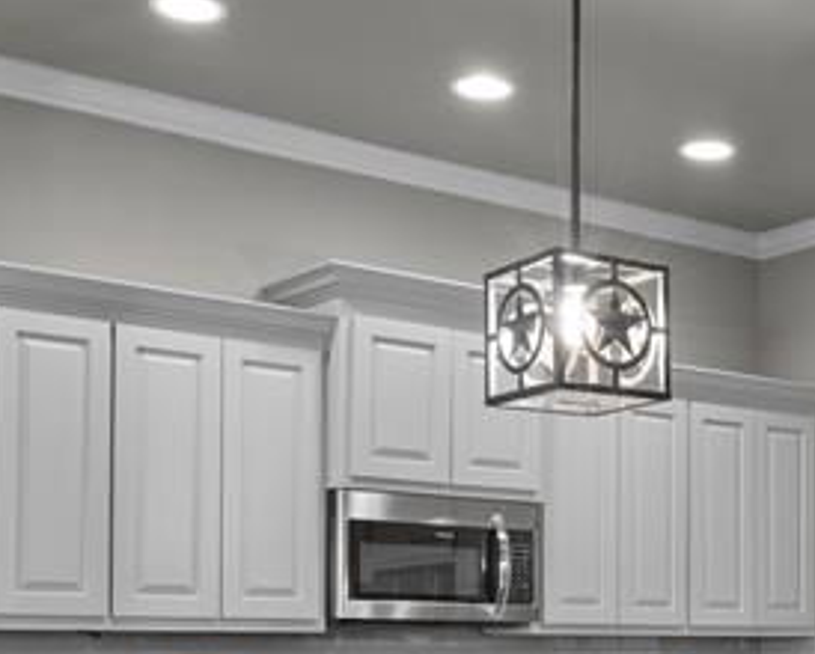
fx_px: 1522
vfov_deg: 23.3
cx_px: 744
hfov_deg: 28.7
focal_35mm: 63
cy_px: 651
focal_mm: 18
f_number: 8
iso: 250
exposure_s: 1
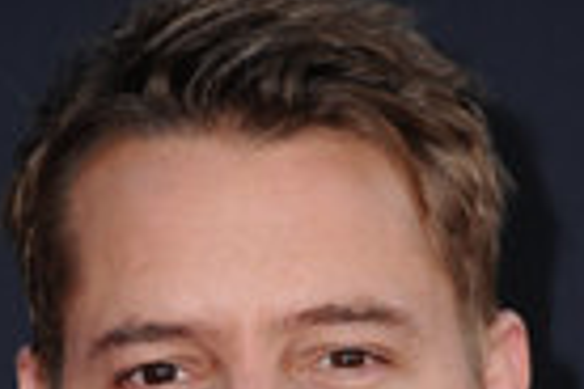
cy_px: 770
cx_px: 271
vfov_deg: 2.4
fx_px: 9181
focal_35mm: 566
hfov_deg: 3.6
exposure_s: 1/200
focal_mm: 130
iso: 800
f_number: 8
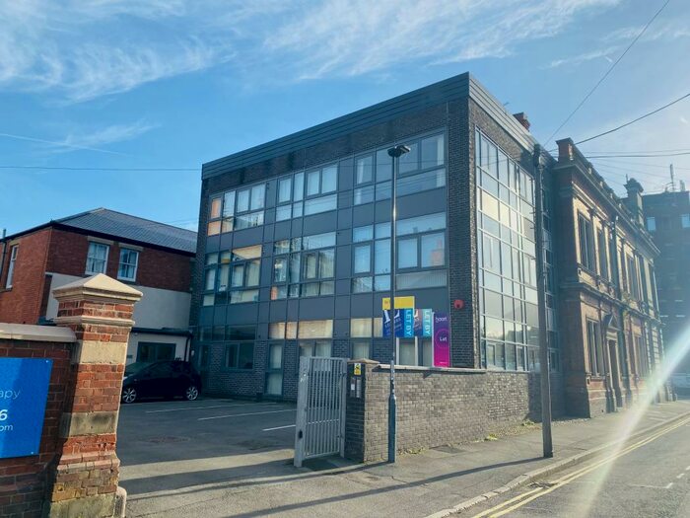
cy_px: 259
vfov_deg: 53.1
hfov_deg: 67.3
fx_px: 518
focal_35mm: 26
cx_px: 345
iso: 32
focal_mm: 4.25
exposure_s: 1/2268
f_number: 1.8
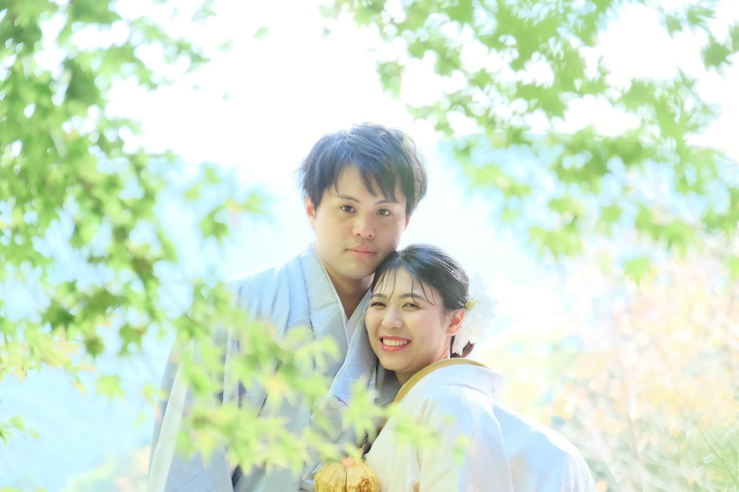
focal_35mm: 105
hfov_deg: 19.5
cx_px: 370
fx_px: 2155
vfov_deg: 13.0
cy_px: 246
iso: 1600
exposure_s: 1/400
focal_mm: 70
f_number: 2.8
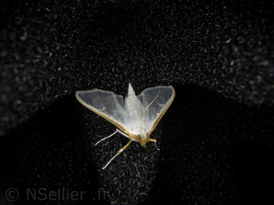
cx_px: 137
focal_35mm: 34
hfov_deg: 54.0
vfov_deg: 41.8
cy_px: 102
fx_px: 269
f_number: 4.6
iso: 125
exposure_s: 1/500
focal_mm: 6.1
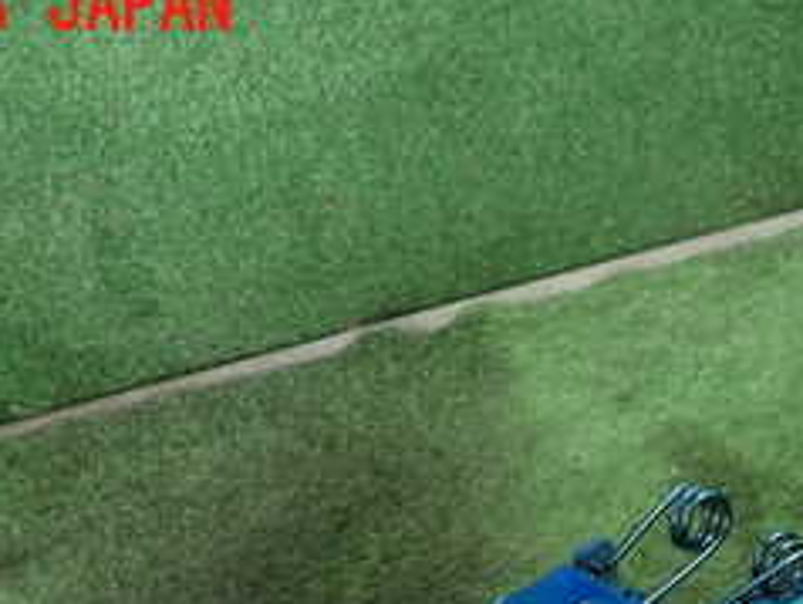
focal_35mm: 63
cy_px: 725
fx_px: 1463
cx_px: 631
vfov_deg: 21.6
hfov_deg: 30.0
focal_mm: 4.5
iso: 200
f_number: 2
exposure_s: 1/30
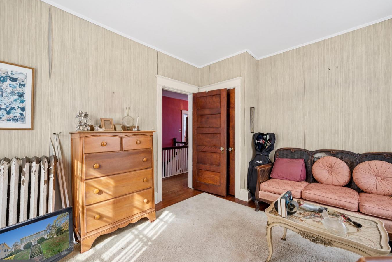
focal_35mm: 15
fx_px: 163
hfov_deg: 100.4
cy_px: 134
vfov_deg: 77.3
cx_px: 200
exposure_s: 1/25
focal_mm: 14
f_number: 7.1
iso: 400
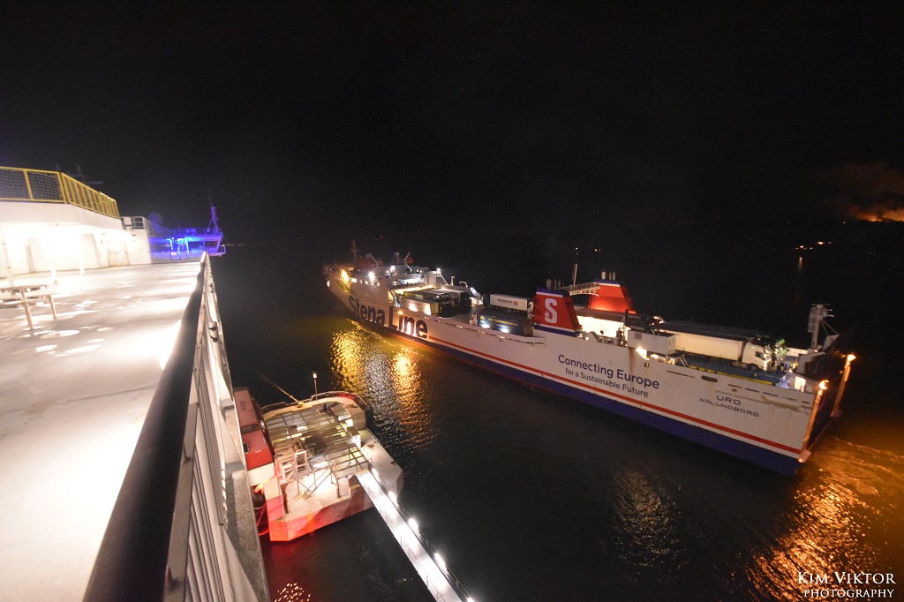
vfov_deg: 77.3
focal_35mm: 15
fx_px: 377
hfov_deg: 100.4
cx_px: 452
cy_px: 301
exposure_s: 1/15
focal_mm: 10
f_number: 4
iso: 6400
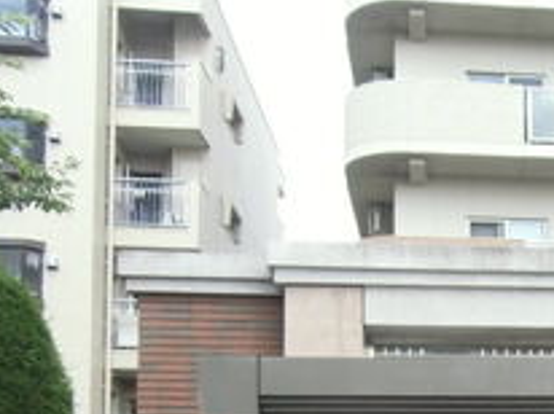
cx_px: 610
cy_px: 495
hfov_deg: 25.7
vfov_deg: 19.7
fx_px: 1119
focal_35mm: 70
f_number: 3
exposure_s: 1/100
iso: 64
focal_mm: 4.24
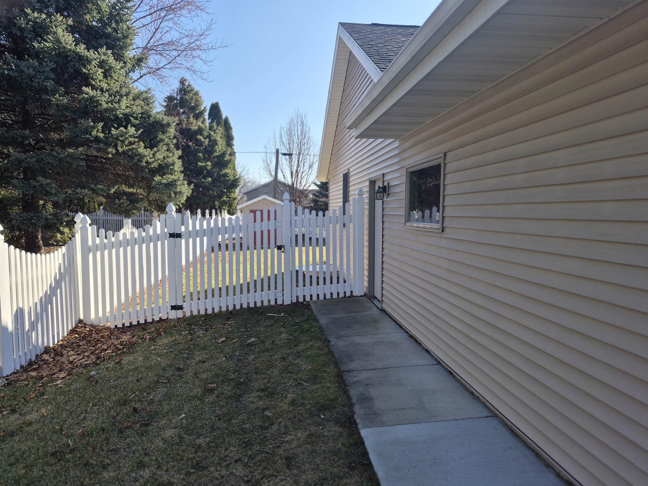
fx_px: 431
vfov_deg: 58.9
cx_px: 324
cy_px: 243
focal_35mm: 23
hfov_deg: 73.9
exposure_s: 1/3440
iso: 80
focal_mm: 5.4
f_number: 1.8
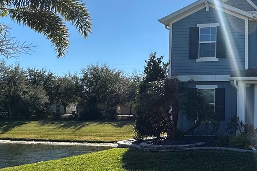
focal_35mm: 40
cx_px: 284
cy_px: 95
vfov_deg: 33.4
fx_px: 286
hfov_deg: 39.4
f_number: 2.2
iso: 40
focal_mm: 2.22
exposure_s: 1/1276
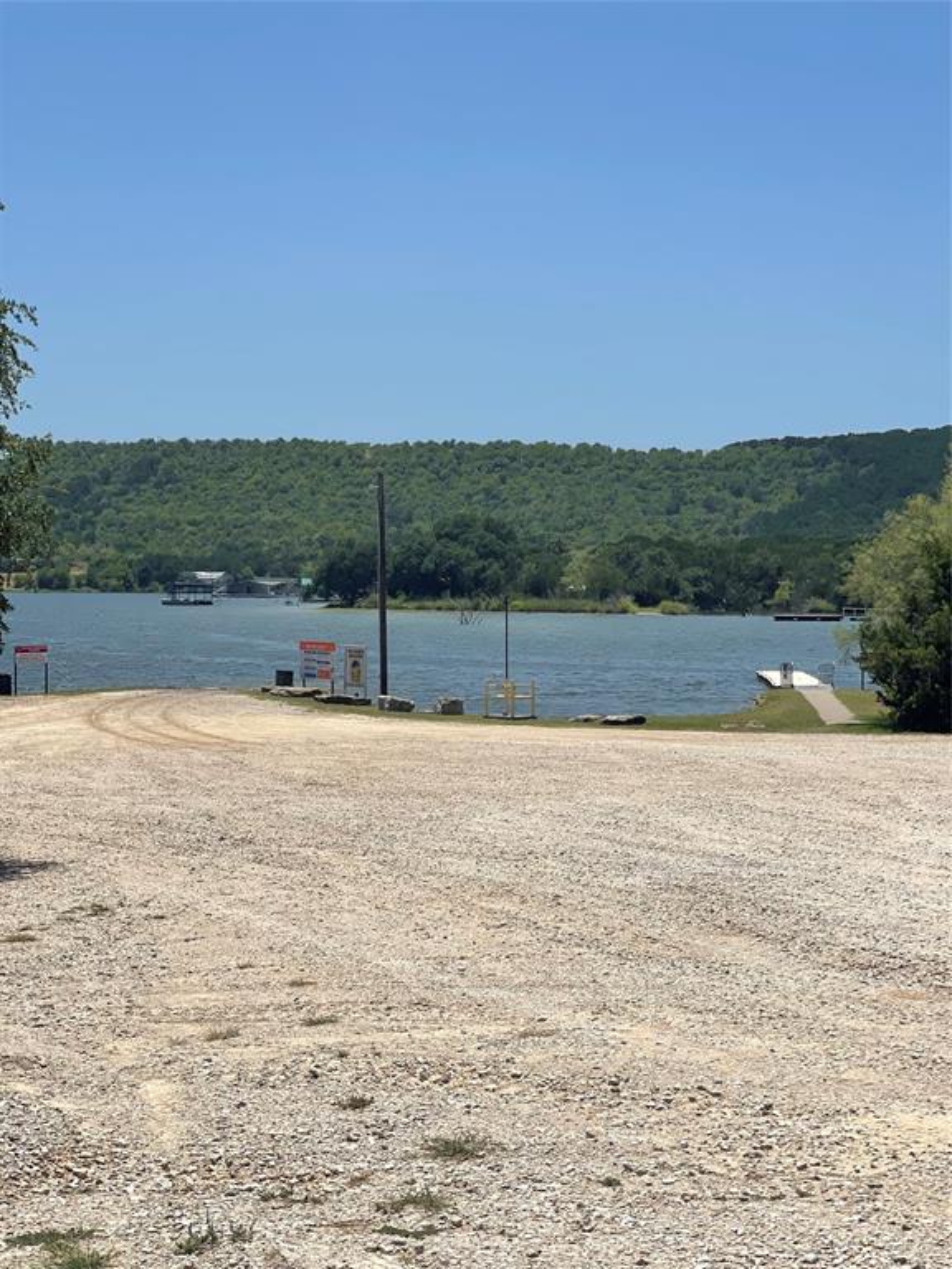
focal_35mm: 64
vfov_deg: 30.3
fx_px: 2347
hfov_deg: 22.9
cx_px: 476
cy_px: 634
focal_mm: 7.5
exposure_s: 1/2370
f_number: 2.2
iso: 20
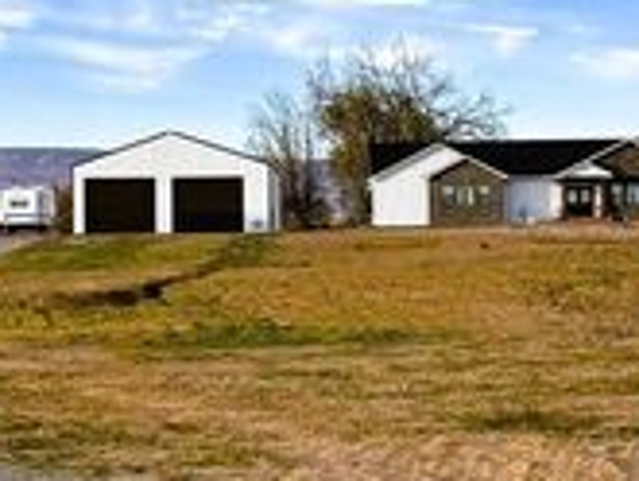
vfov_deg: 16.2
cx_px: 236
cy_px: 138
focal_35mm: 91
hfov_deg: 21.5
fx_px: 1681
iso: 80
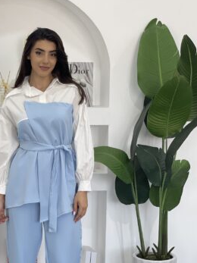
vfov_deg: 21.7
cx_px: 54
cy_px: 170
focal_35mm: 90
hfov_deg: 16.3
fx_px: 683
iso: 64
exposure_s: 1/100
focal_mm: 6
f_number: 2
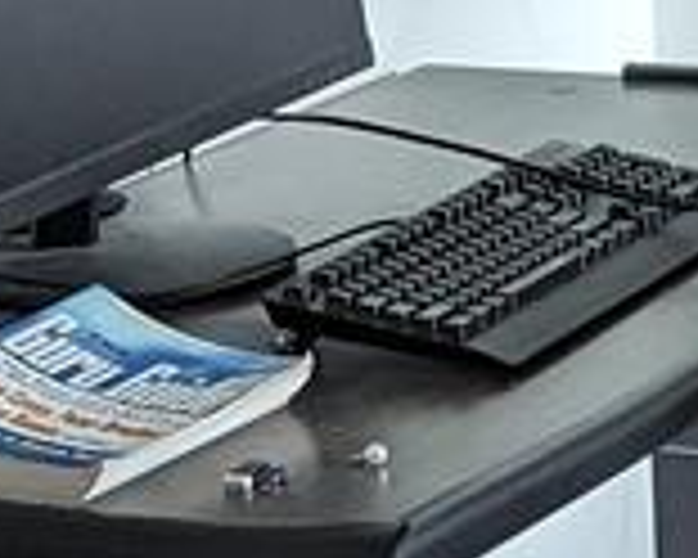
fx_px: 4793
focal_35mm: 232
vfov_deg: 6.6
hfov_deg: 8.3
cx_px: 802
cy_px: 716
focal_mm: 6.81
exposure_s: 1/108
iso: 543
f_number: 1.85
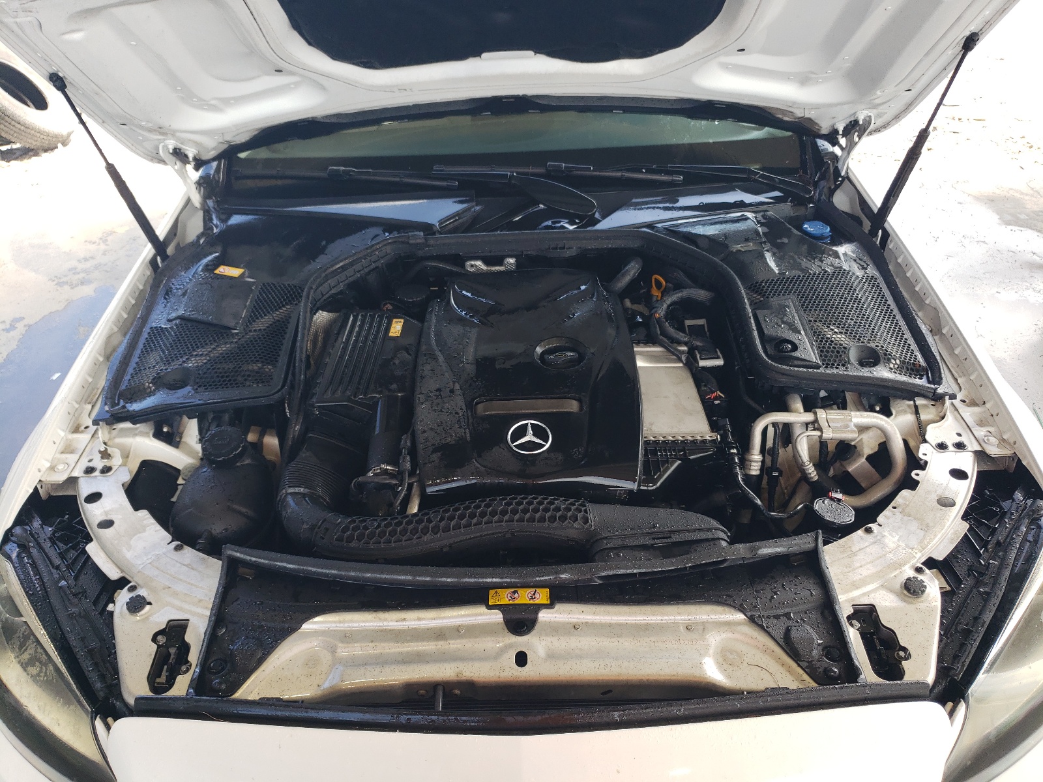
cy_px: 391
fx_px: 783
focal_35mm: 26
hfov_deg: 67.3
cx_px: 522
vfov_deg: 53.1
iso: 50
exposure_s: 1/286
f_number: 1.5
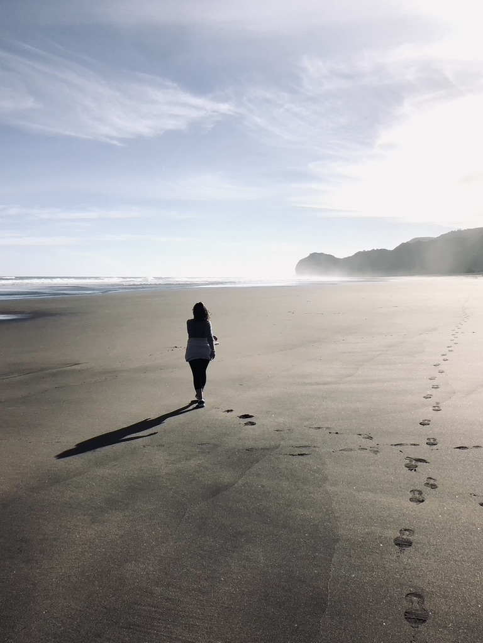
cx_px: 242
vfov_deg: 63.4
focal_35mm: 28
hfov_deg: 49.7
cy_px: 322
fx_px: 521
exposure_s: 1/5348
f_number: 1.8
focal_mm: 3.99
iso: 20
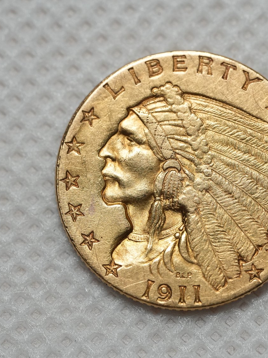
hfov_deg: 9.7
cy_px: 179
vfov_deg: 13.0
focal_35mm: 152
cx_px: 189
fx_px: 1569
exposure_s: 1/250
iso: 1600
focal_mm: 105
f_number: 5.6
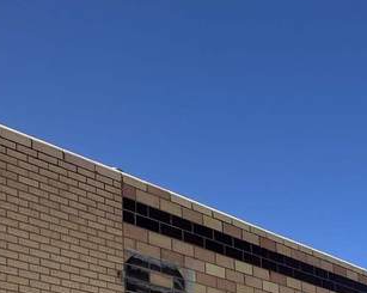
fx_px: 619
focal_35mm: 57
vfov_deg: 23.0
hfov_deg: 33.0
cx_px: 218
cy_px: 402
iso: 50
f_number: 2.2
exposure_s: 1/1052
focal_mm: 2.22
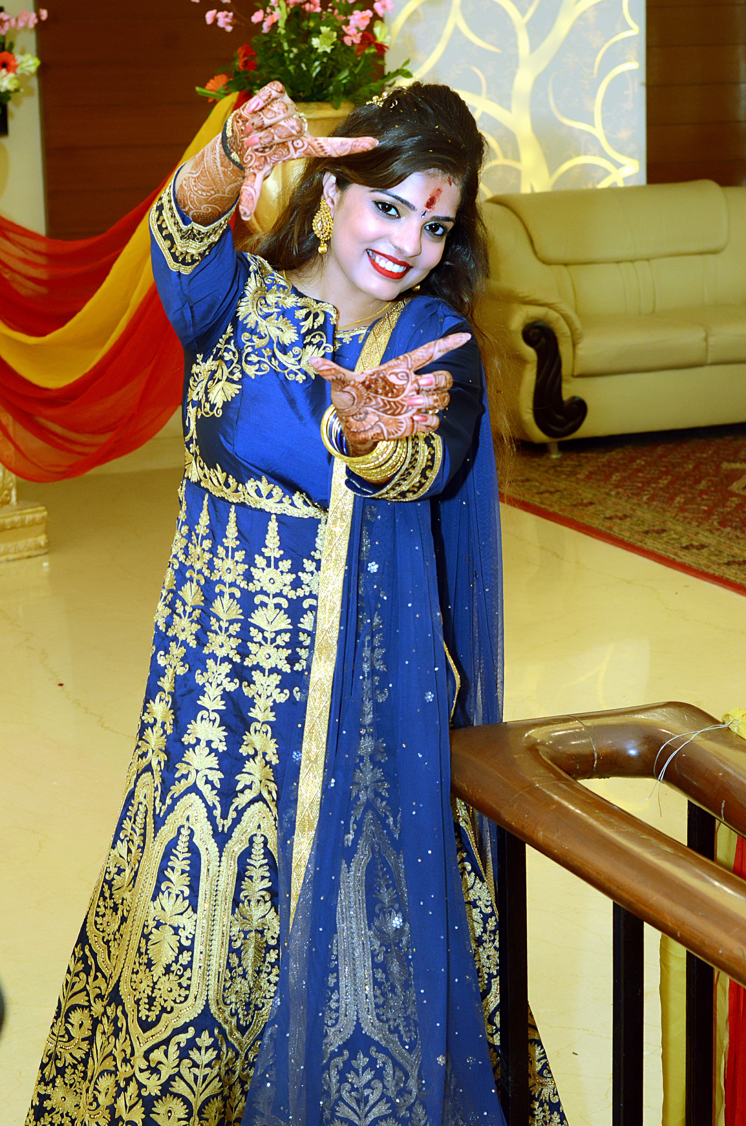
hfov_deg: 18.1
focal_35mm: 75
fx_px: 2342
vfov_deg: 27.0
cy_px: 563
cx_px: 373
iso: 1000
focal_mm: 50
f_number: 7.1
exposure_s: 1/100
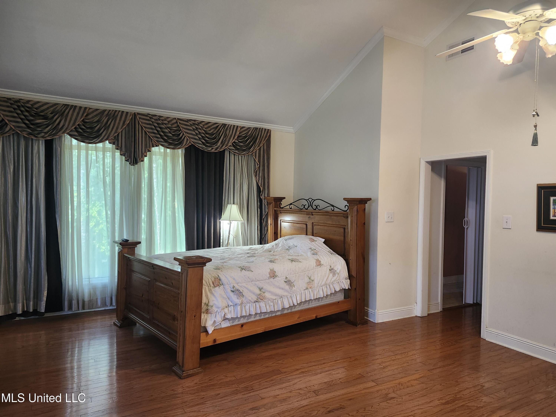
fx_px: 369
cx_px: 278
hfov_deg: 73.9
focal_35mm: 23
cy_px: 208
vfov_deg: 58.9
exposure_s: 1/120
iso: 400
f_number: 1.8
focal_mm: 5.54
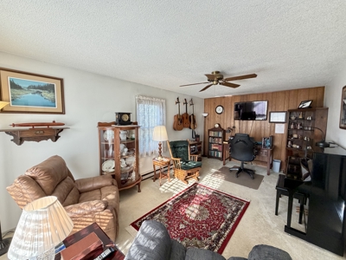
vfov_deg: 85.7
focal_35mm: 14
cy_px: 130
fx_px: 140
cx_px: 173
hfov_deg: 102.1
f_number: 2.2
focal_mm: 2.22
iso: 250
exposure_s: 1/60
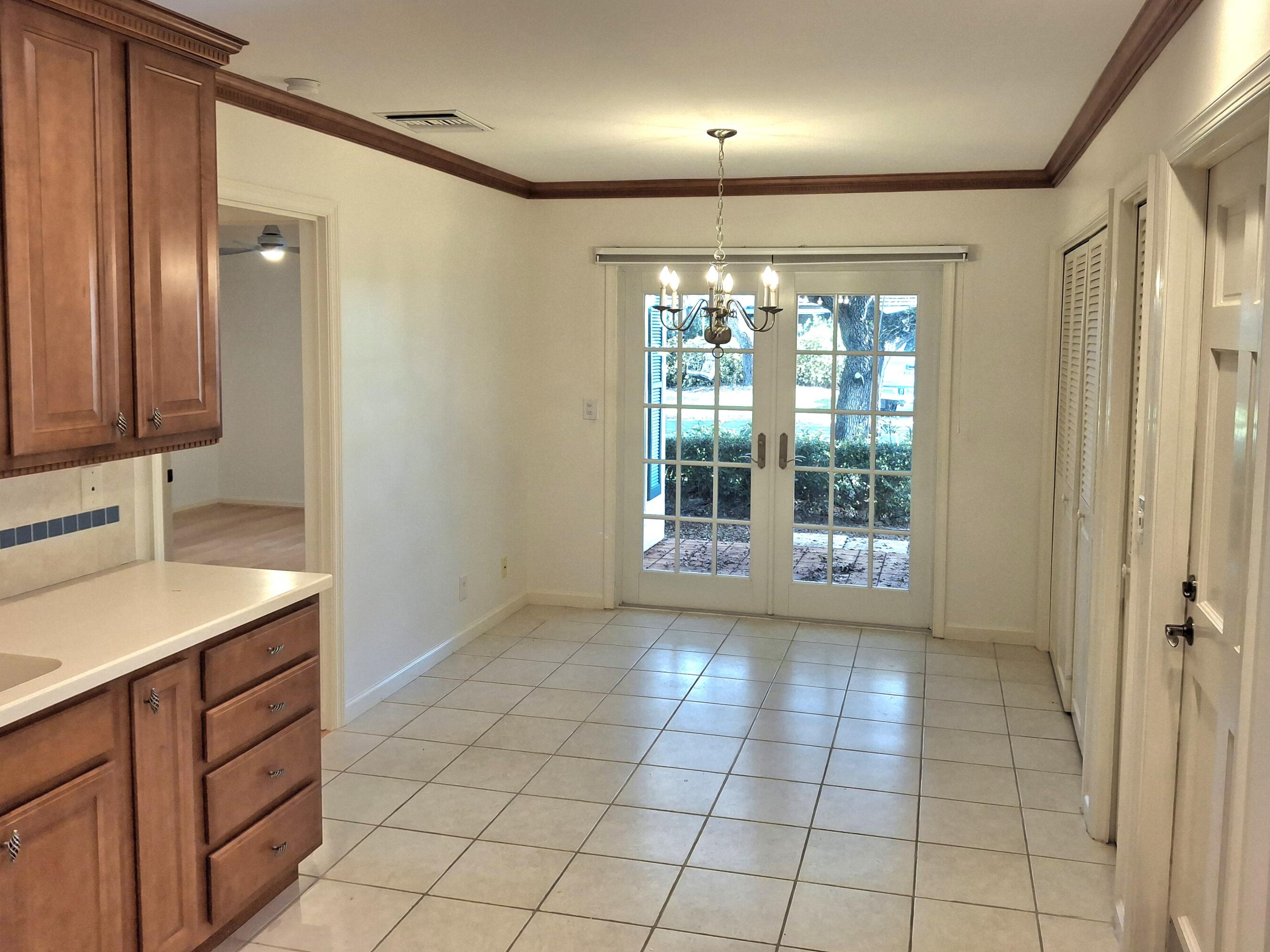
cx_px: 683
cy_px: 421
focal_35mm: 28
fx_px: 1027
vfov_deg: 49.6
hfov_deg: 63.4
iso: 125
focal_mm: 4.69
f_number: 1.8
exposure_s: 1/120
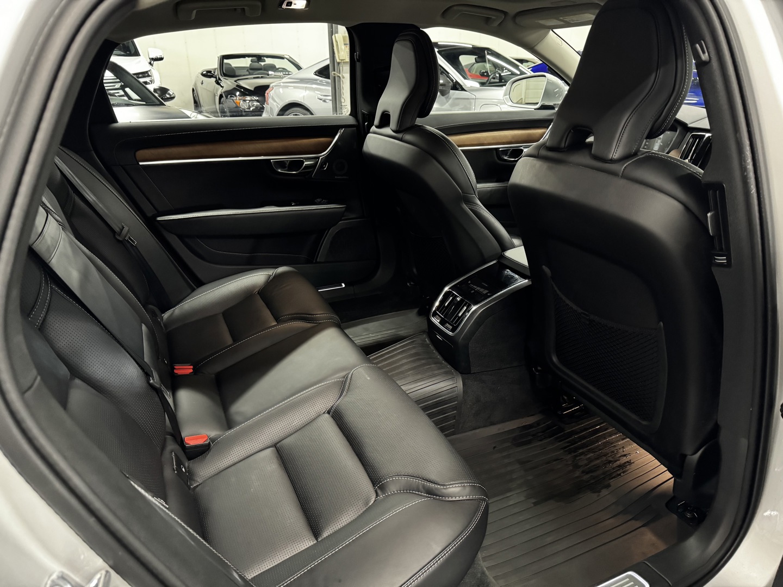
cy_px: 294
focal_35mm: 24
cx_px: 392
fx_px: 543
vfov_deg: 56.8
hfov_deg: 71.6
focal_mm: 6.86
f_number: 1.78
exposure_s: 1/32
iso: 1000
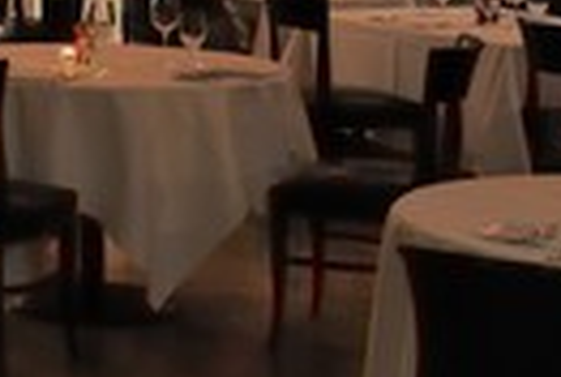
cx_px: -261
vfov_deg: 10.5
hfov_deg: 14.9
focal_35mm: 128
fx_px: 1999
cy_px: -107
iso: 1600
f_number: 4.5
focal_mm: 40
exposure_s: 1/20
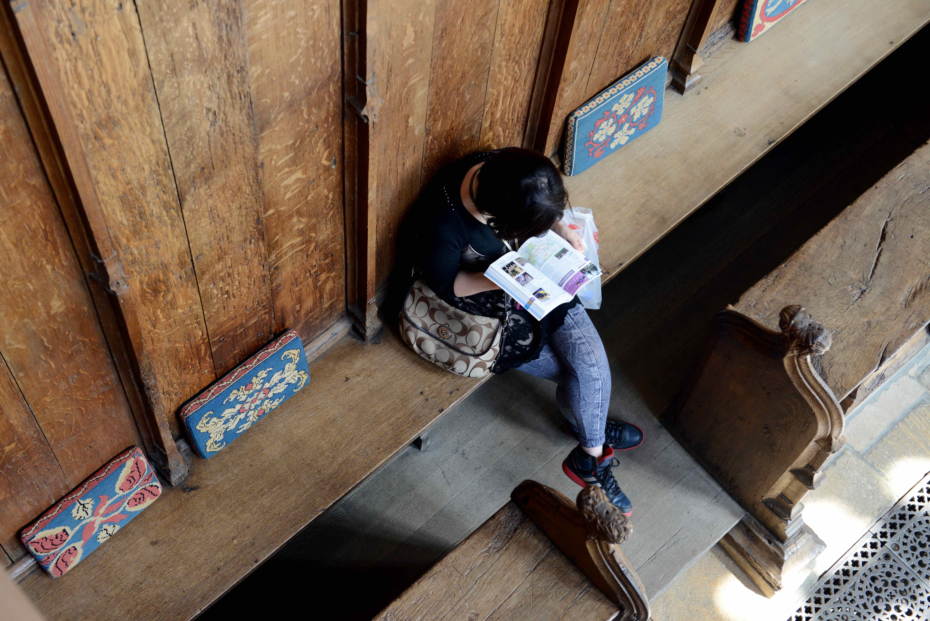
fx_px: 1344
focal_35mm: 52
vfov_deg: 26.0
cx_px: 465
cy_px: 310
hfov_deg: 38.2
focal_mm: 52
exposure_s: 1/100
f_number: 5
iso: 1000
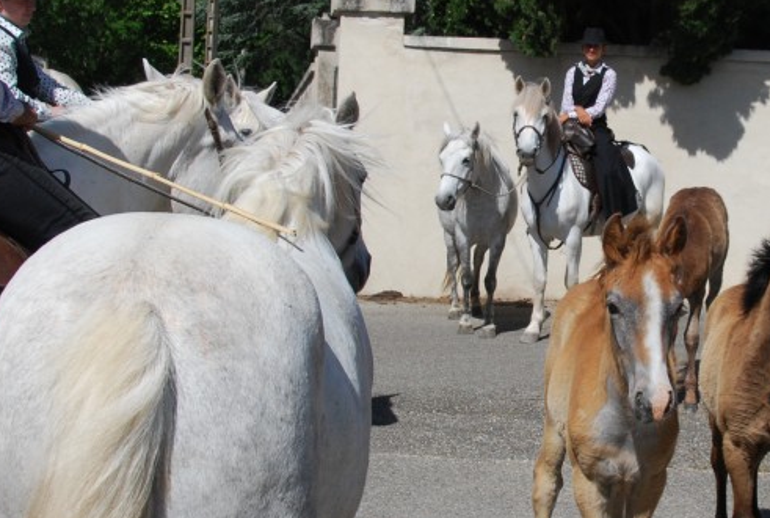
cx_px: 579
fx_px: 1286
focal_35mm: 60
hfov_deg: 32.7
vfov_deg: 22.7
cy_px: 253
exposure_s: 1/640
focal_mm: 22
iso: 400
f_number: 13
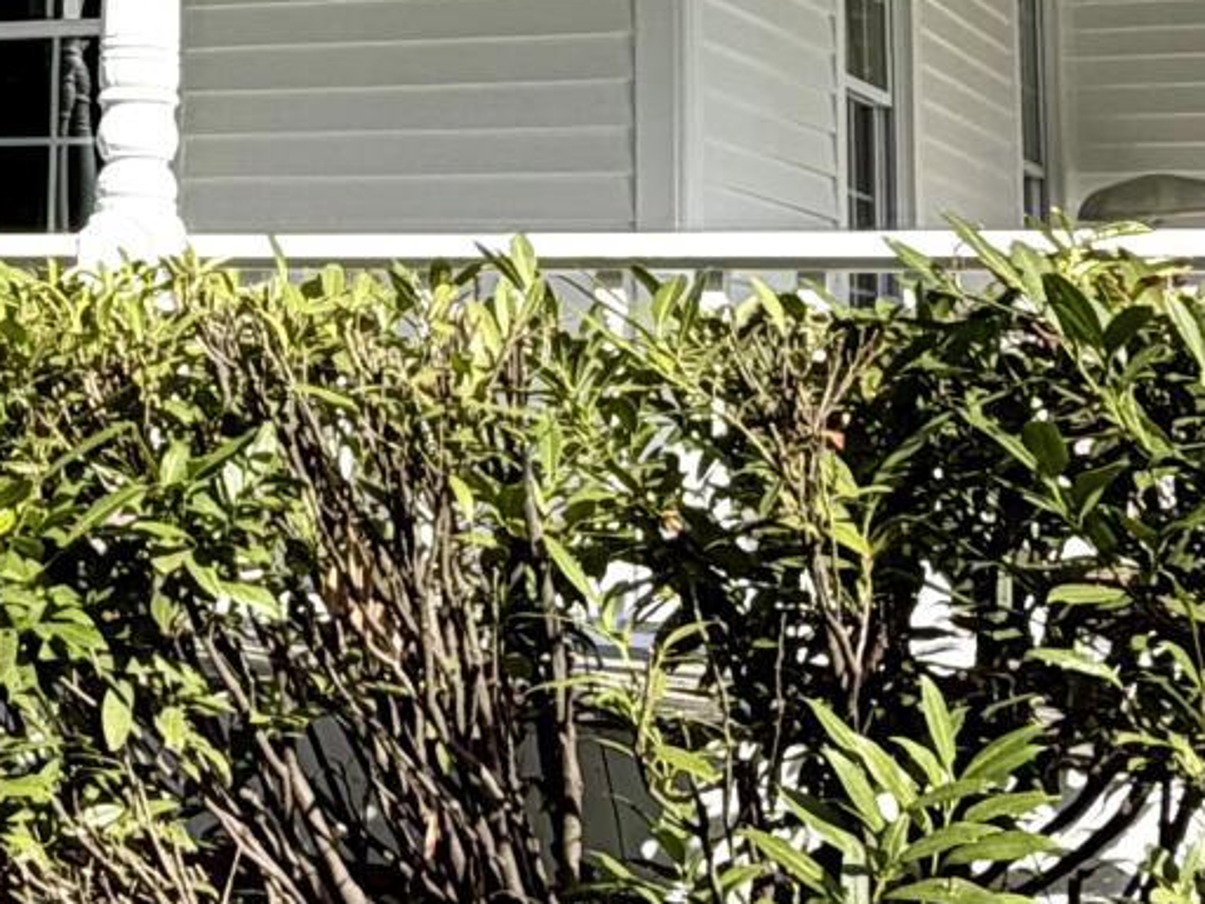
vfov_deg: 17.5
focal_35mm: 82
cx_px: -153
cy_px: -16
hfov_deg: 22.4
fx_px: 2854
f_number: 2.2
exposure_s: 1/770
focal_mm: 2.22
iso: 32
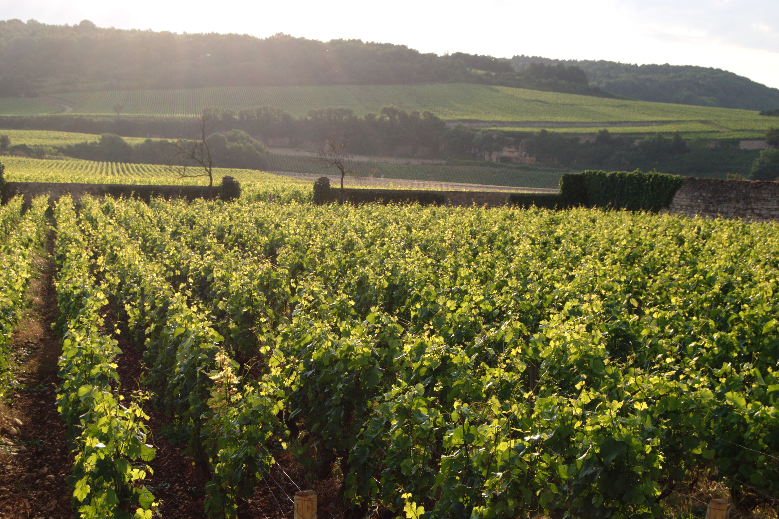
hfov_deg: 28.8
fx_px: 1515
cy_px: 261
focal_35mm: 70
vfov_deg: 19.5
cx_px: 390
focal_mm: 46
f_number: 9
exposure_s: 1/160
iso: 200
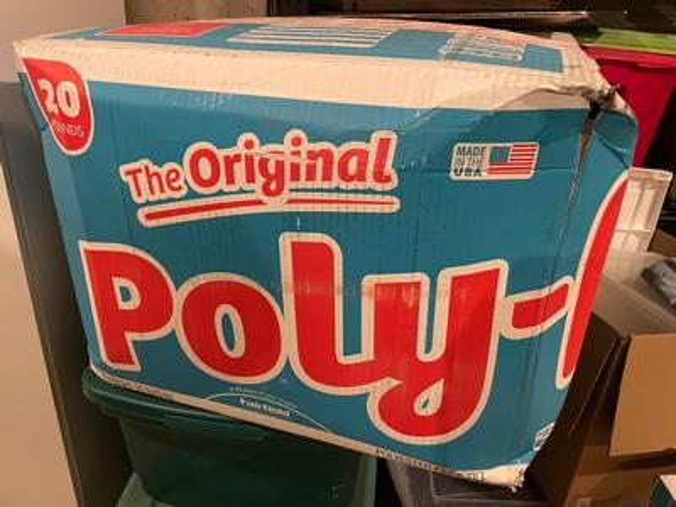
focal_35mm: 26
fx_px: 508
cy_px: 254
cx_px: 338
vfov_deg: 53.1
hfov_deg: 67.3
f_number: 1.6
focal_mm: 4.2
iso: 640
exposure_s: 1/30
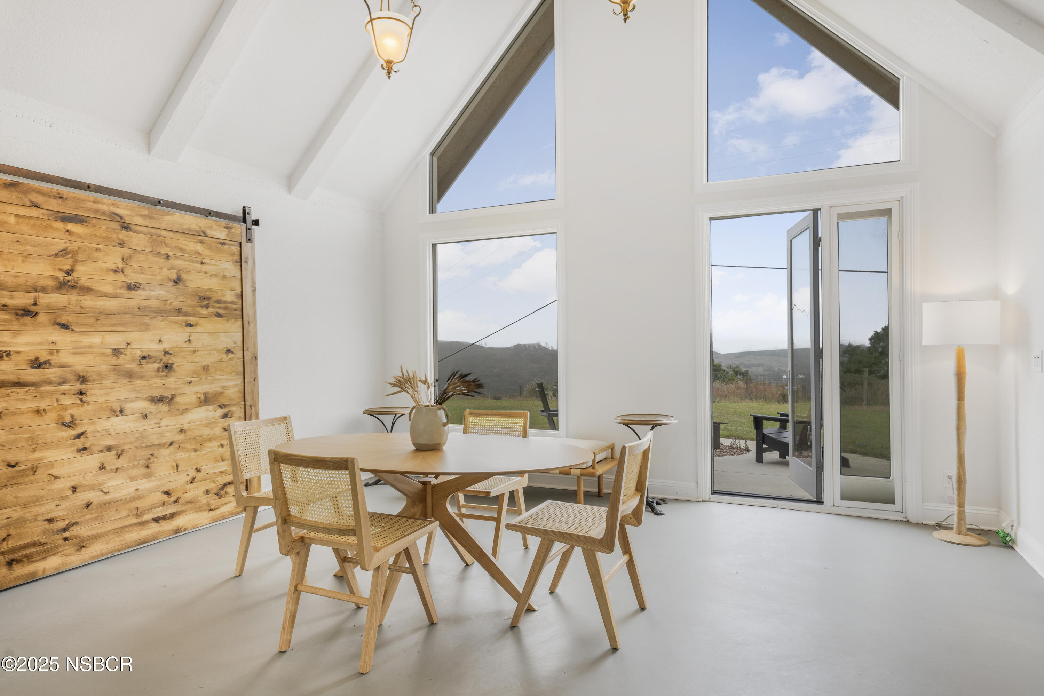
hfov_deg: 81.2
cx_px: 522
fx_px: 609
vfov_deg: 59.5
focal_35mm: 21
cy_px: 348
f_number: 8
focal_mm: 21
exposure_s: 1/80
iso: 320
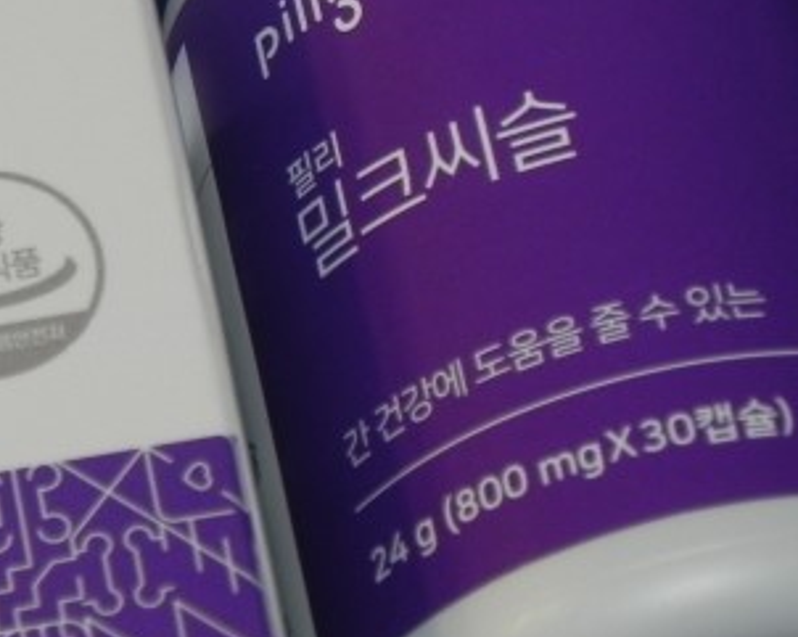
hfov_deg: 6.3
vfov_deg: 5.0
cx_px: 42
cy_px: 115
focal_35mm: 309
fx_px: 7291
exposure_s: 1/30
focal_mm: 23
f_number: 4.5
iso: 200
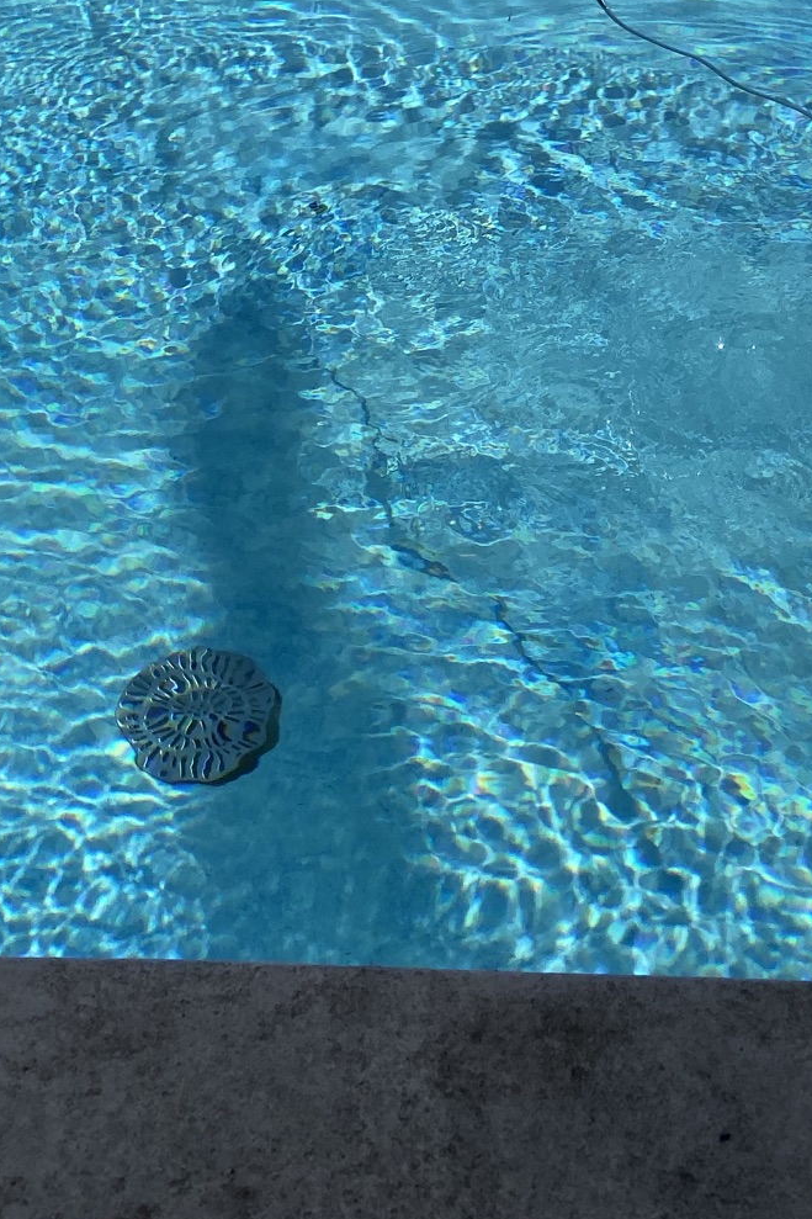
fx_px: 1895
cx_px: 450
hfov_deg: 24.2
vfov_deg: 32.4
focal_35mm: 56
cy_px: -35
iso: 32
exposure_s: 1/5780
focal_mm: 4.25
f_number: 1.8
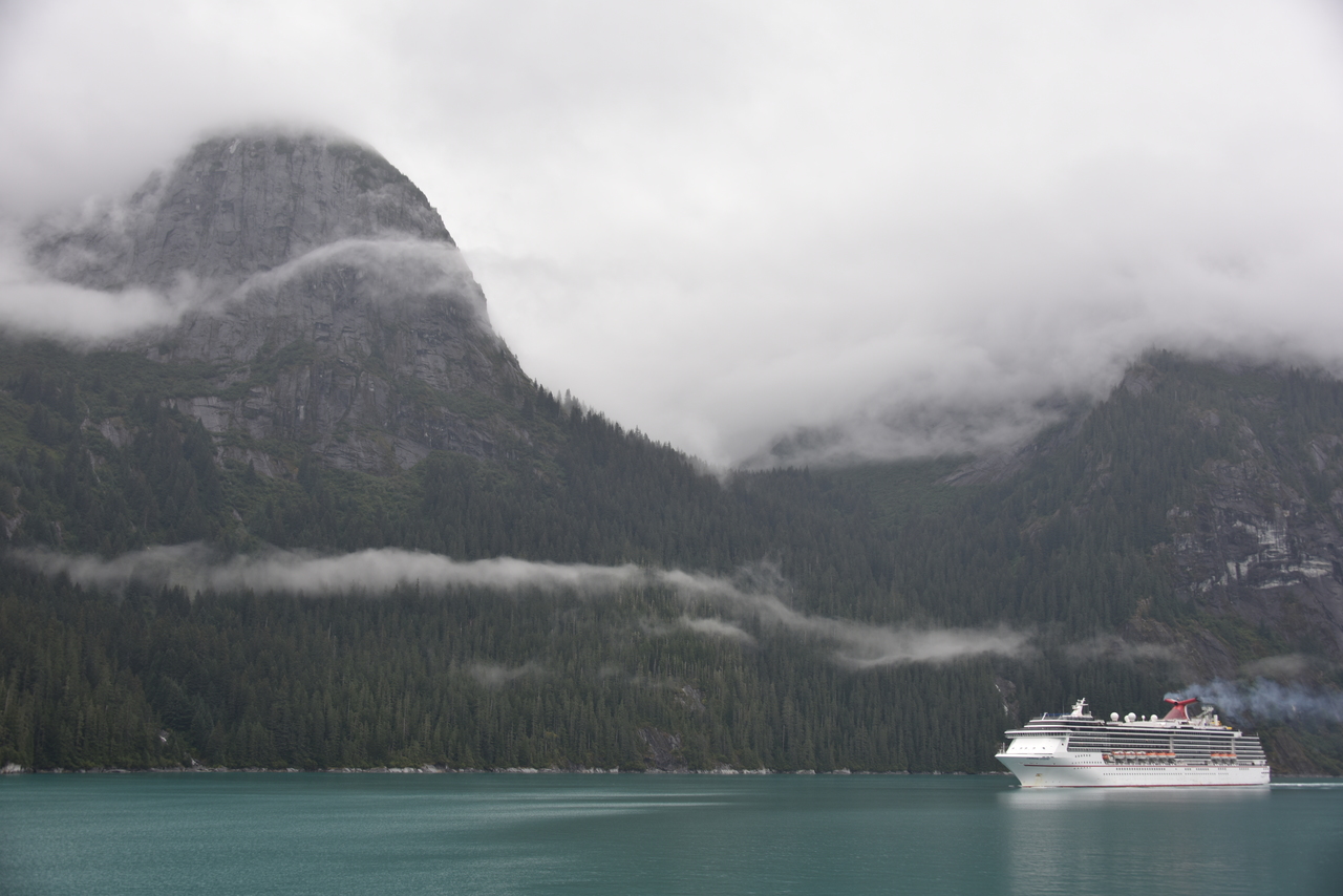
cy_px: 448
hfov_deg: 46.4
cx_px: 672
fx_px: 1567
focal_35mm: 42
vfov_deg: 31.9
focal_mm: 42
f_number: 5
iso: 100
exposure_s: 1/100
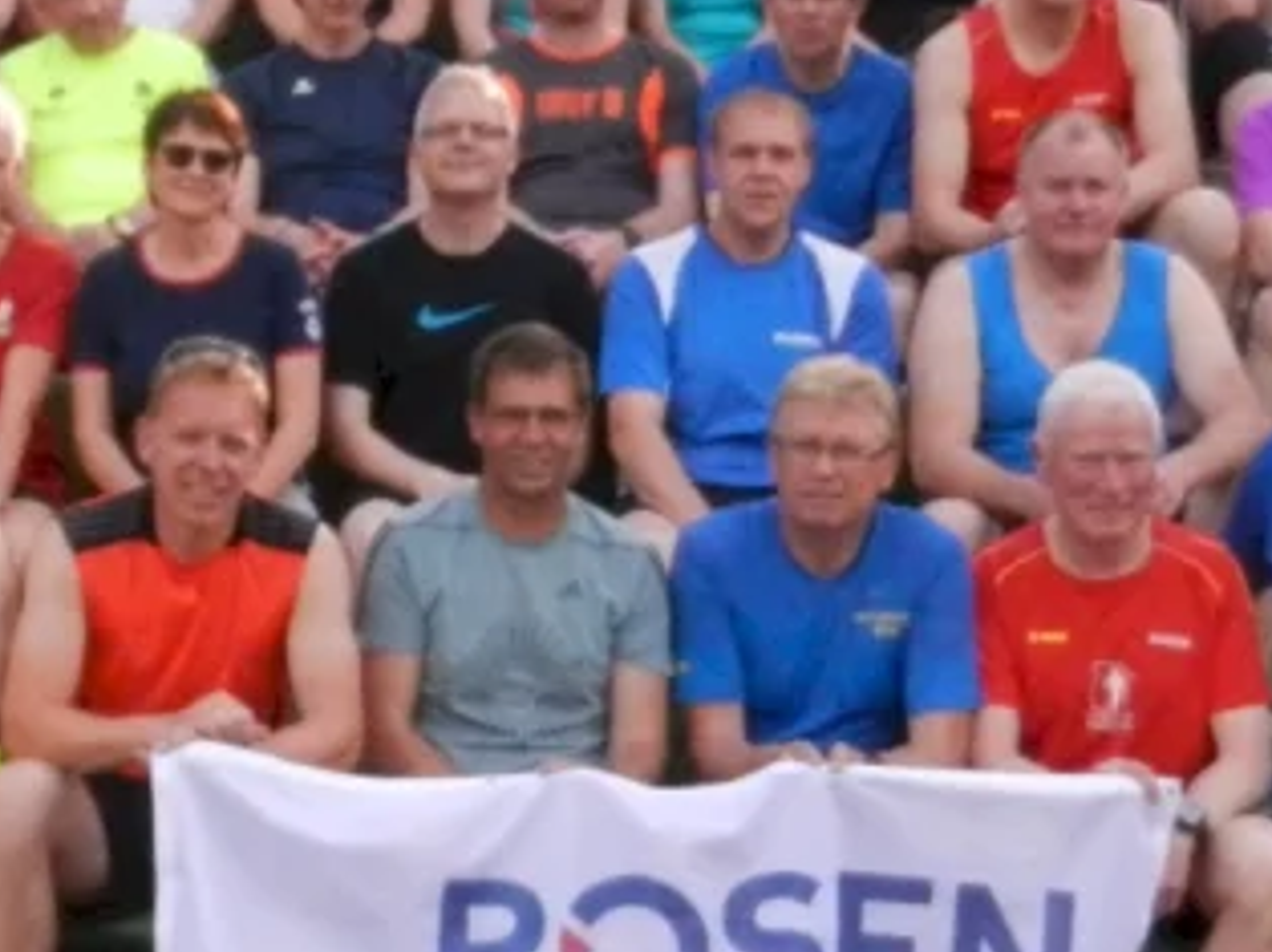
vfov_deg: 11.9
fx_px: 4553
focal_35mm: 124
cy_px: 223
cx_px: -146
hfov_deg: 15.5
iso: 800
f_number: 4
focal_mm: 6.9
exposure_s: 1/1600
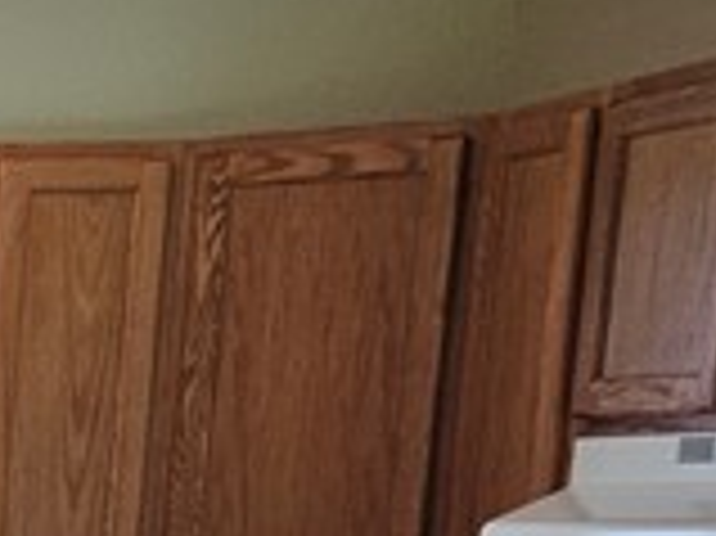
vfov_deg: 9.3
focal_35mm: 148
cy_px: 1117
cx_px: -1193
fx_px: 3059
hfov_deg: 10.7
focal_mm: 6.3
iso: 50
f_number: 1.7
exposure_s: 1/120
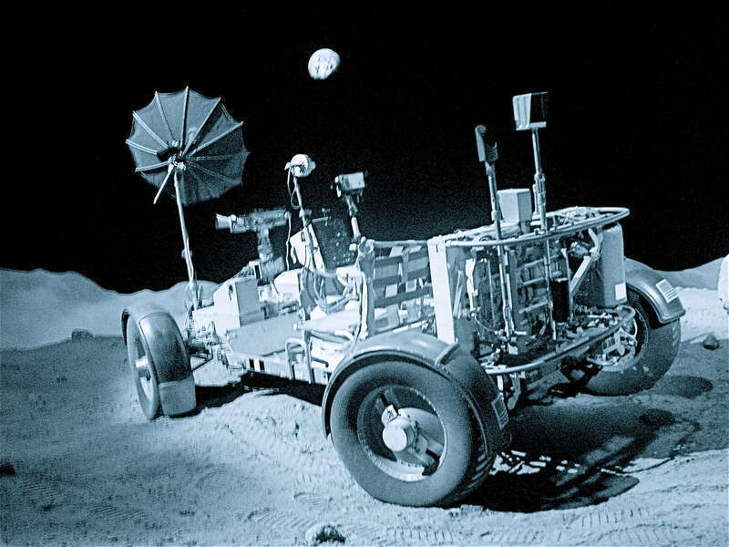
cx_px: 364
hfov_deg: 49.0
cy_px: 274
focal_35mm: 38
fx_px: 800
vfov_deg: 37.7
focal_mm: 6.3
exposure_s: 1/1.3
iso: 400
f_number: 3.3
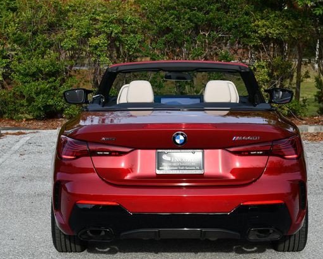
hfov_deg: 17.8
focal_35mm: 108
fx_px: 1033
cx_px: 167
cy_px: 132
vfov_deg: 14.3
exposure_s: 1/250
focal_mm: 46
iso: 125
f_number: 8
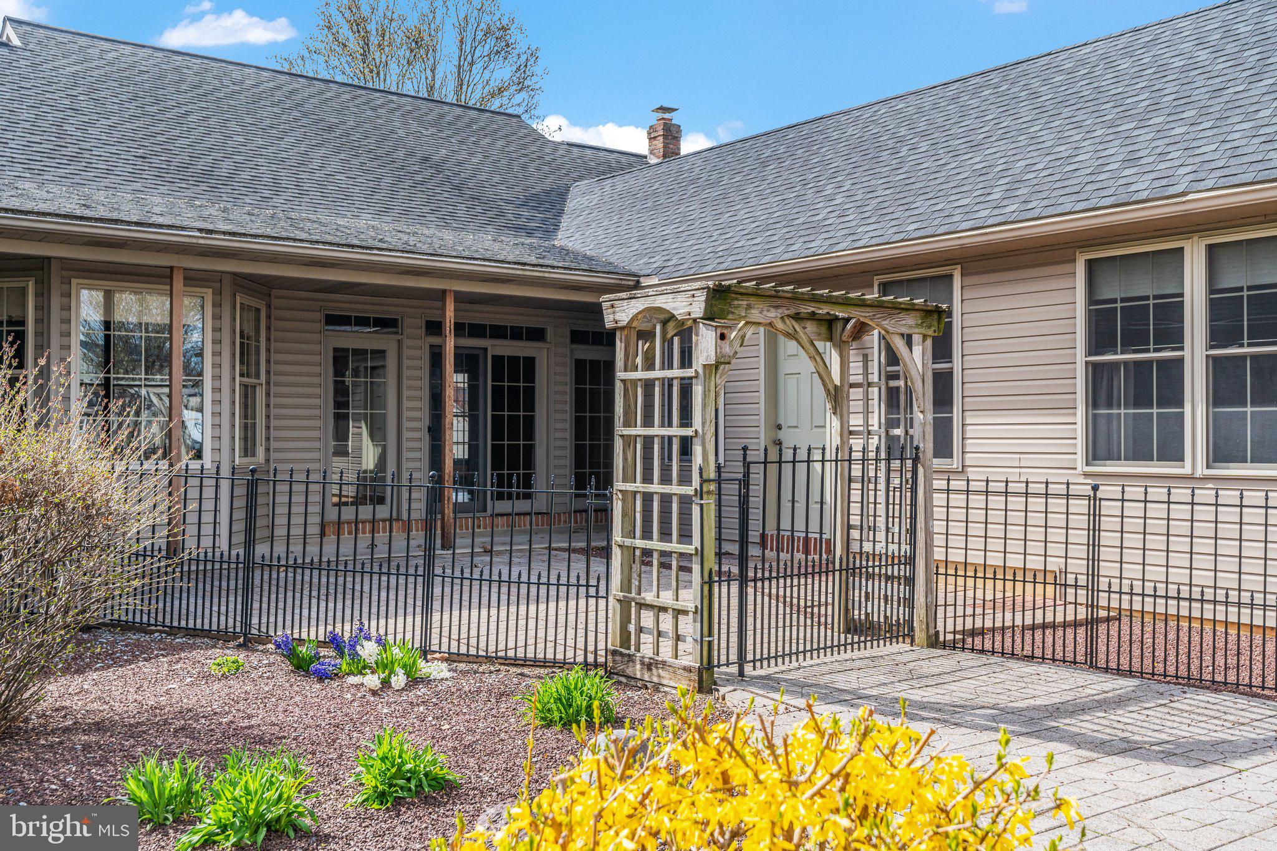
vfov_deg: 38.9
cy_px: 426
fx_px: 1206
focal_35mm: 34
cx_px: 638
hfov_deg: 55.8
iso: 320
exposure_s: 1/500
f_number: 7.1
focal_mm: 34
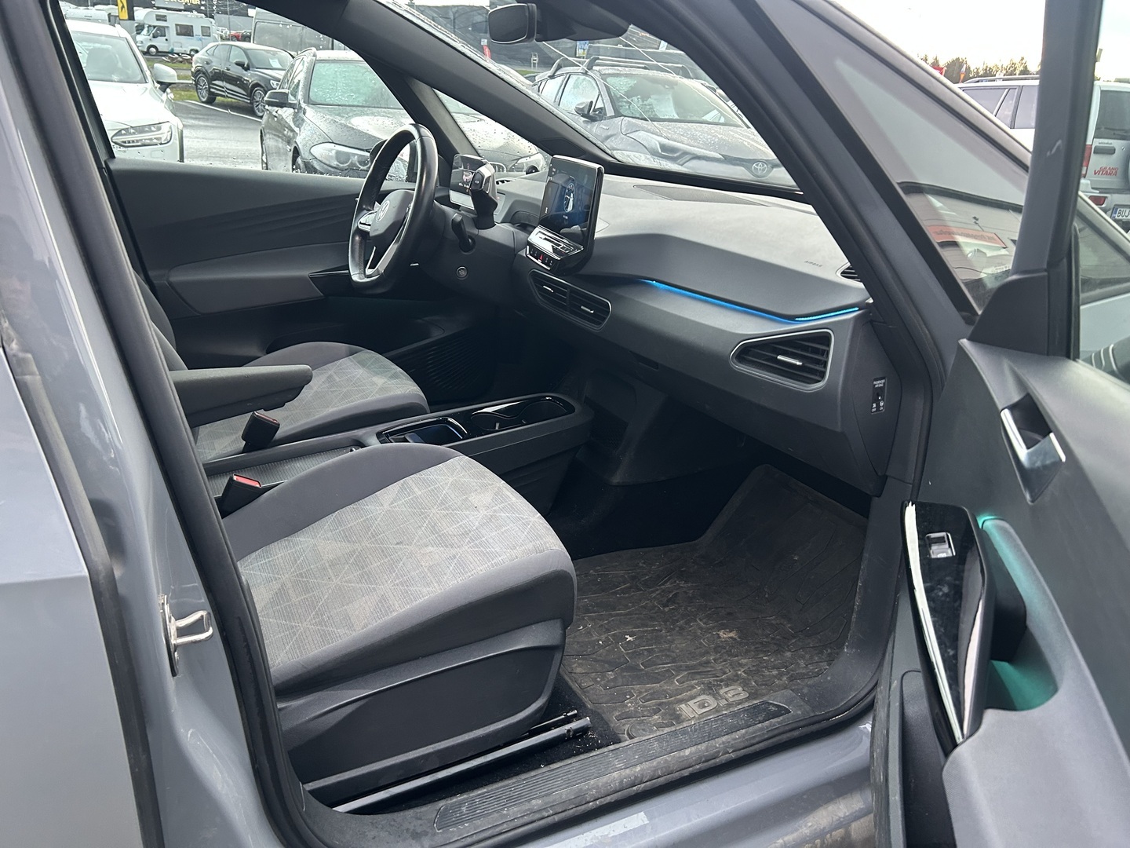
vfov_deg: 53.1
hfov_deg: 67.3
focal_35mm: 26
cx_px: 565
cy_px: 424
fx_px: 849
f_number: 1.5
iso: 200
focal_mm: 5.7
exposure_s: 1/60
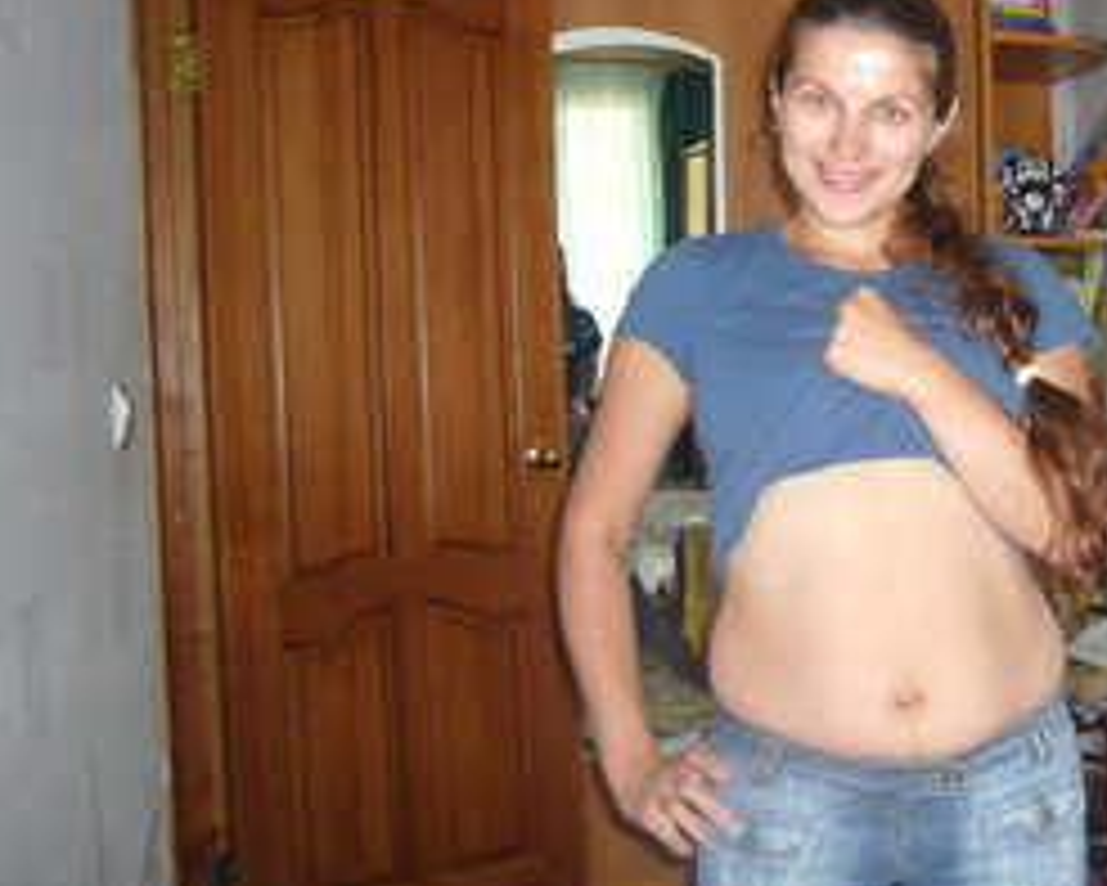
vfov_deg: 30.3
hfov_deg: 35.1
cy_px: 418
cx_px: 1008
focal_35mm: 50
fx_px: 1639
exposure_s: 1/30
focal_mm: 4.6
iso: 200
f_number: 2.8
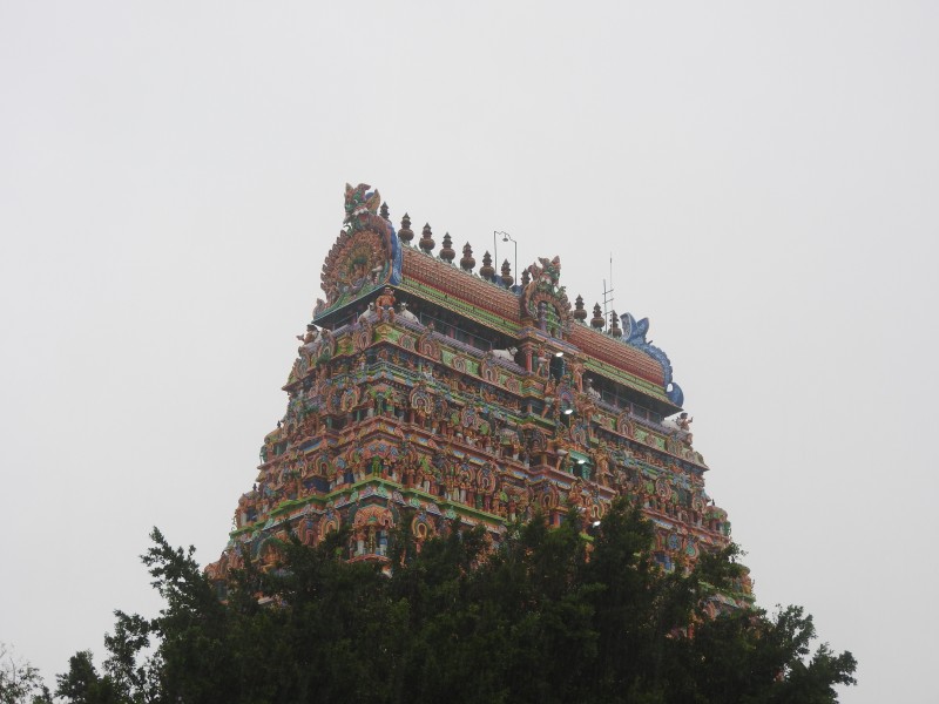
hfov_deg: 32.2
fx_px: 1628
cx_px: 470
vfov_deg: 24.4
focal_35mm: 60
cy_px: 352
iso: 100
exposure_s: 1/100
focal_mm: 10.7
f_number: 4.2
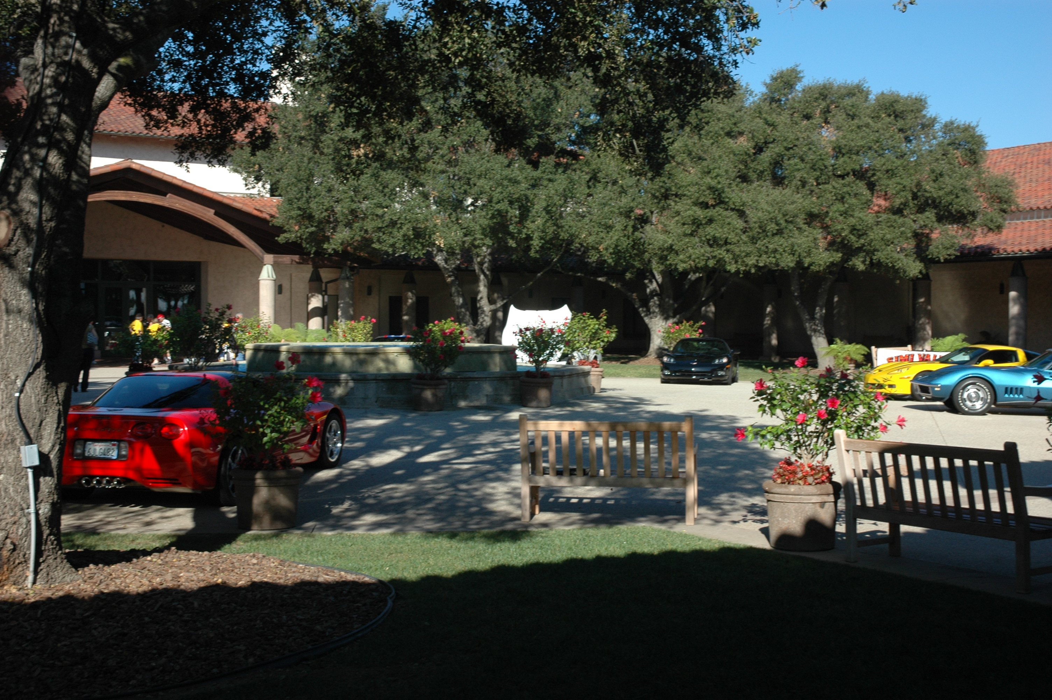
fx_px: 1358
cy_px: 350
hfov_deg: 42.4
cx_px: 526
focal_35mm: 46
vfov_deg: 28.9
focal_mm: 31
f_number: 9
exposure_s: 1/320
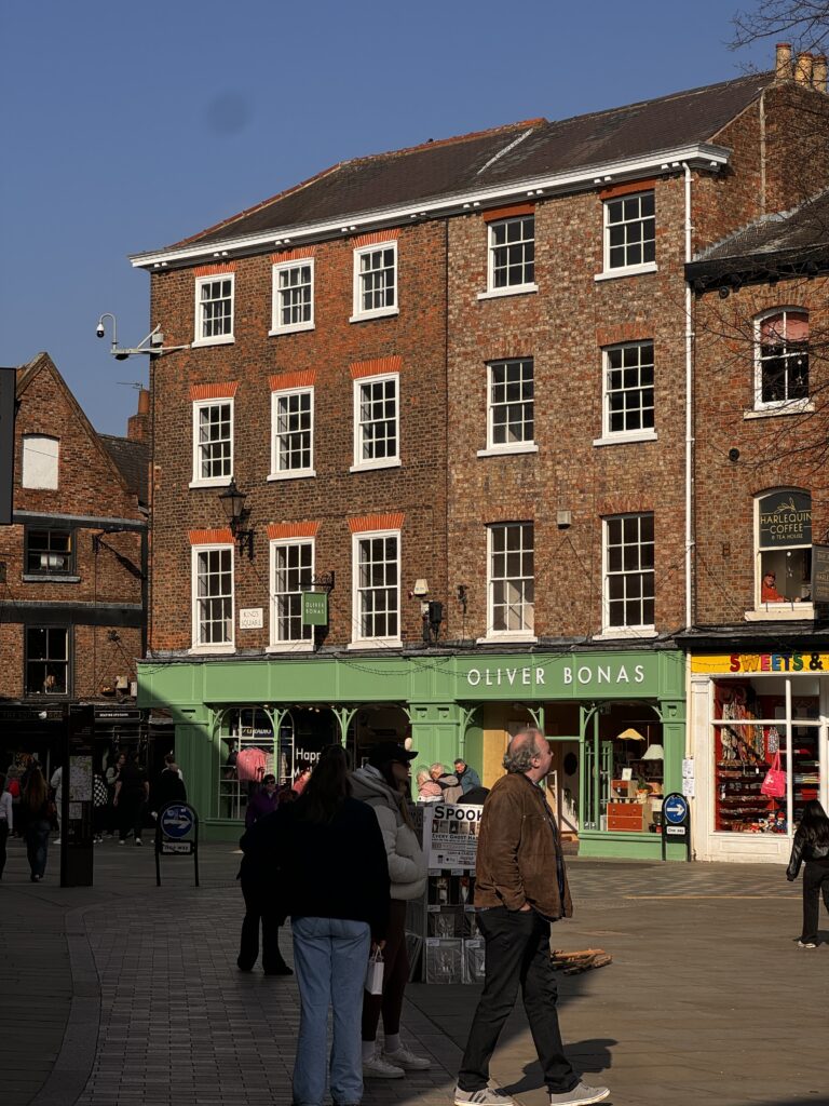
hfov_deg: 19.1
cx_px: 414
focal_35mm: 77
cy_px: 553
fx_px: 2459
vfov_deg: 25.3
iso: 25
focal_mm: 9
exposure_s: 1/919
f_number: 2.8
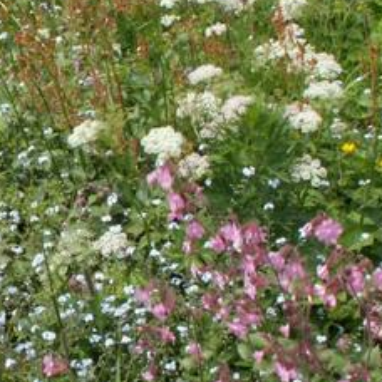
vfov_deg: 19.9
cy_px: 246
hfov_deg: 19.3
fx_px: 1086
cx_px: -12
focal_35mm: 87
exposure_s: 1/50
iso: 50
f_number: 8
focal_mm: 5.86
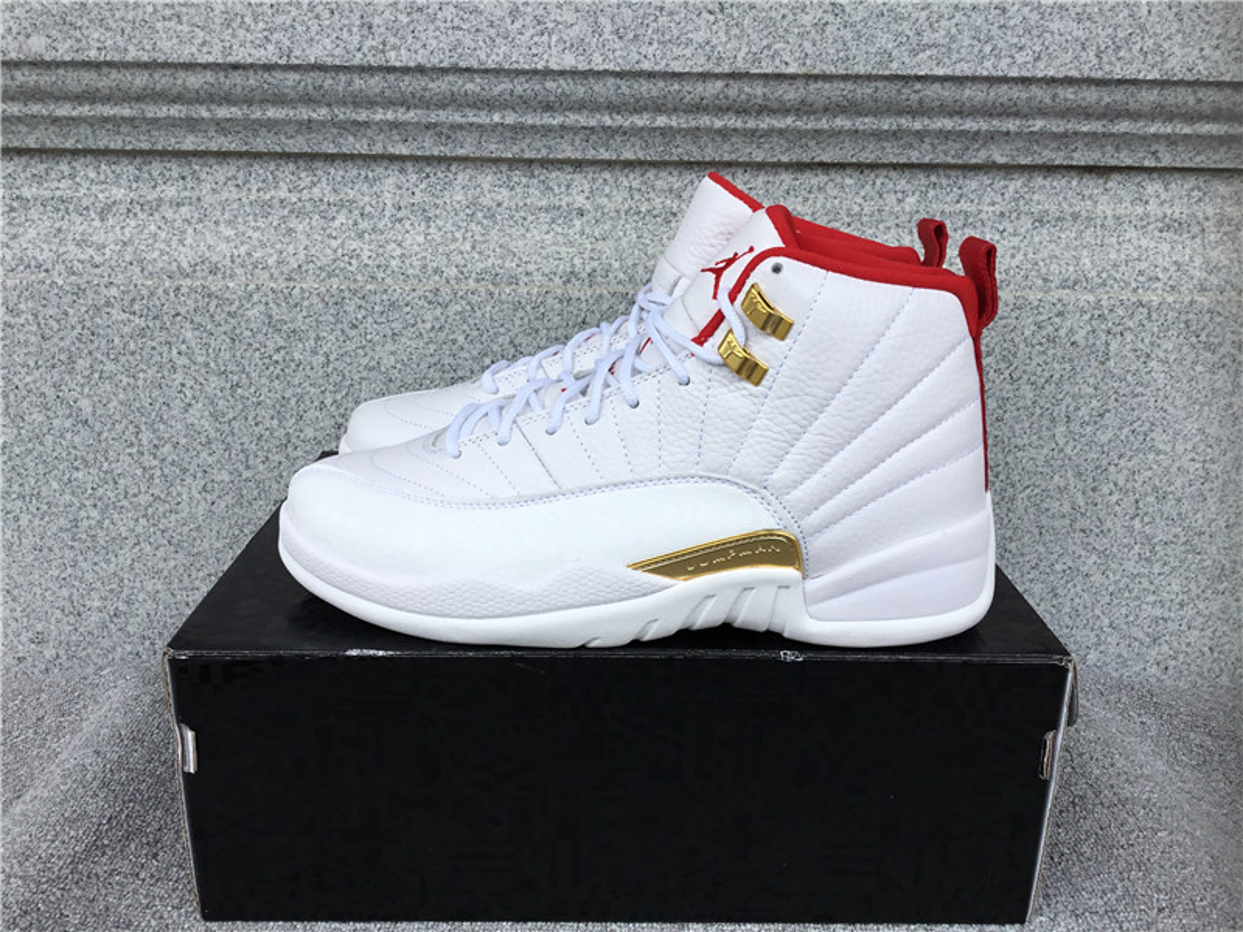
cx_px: 622
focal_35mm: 31
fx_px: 1113
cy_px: 466
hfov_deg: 58.4
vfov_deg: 45.4
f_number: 2.4
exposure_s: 1/392
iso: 25
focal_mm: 3.3
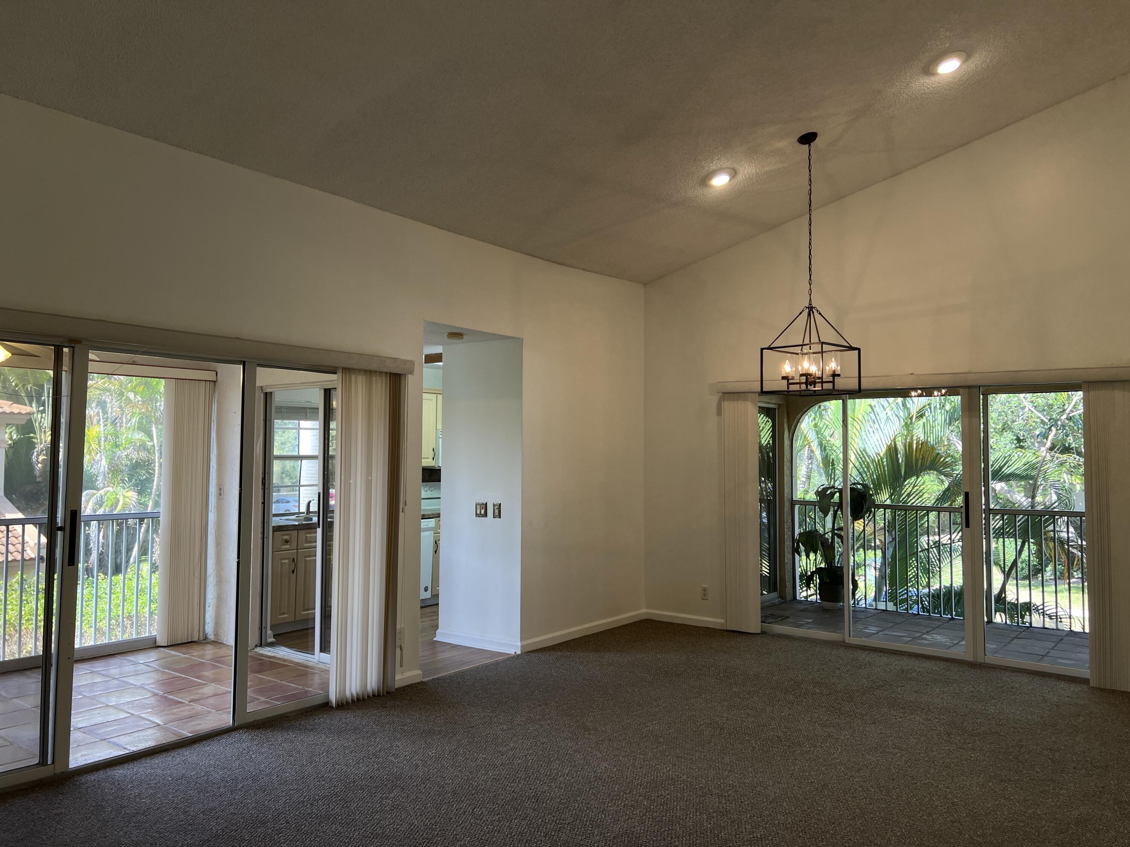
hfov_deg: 67.3
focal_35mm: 26
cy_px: 424
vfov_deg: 53.1
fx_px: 849
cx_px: 565
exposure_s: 1/120
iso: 50
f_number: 1.5
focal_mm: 5.7
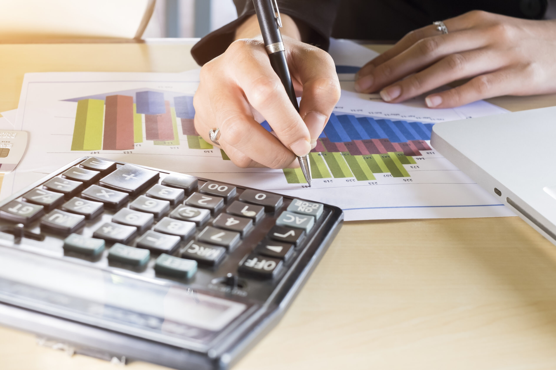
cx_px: 278
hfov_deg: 37.5
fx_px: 819
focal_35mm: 53
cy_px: 185
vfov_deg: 25.5
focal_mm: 35
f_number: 5.6
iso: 640
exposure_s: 1/40
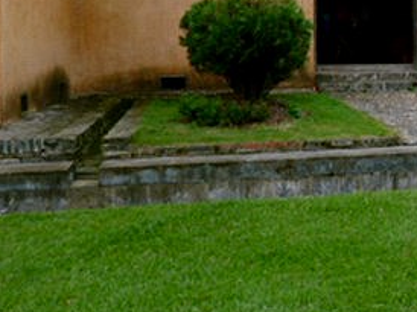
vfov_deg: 19.9
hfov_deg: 25.2
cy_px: 56
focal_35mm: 73
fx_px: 879
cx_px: 435
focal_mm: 4.5
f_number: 3.3
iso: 80
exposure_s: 1/40
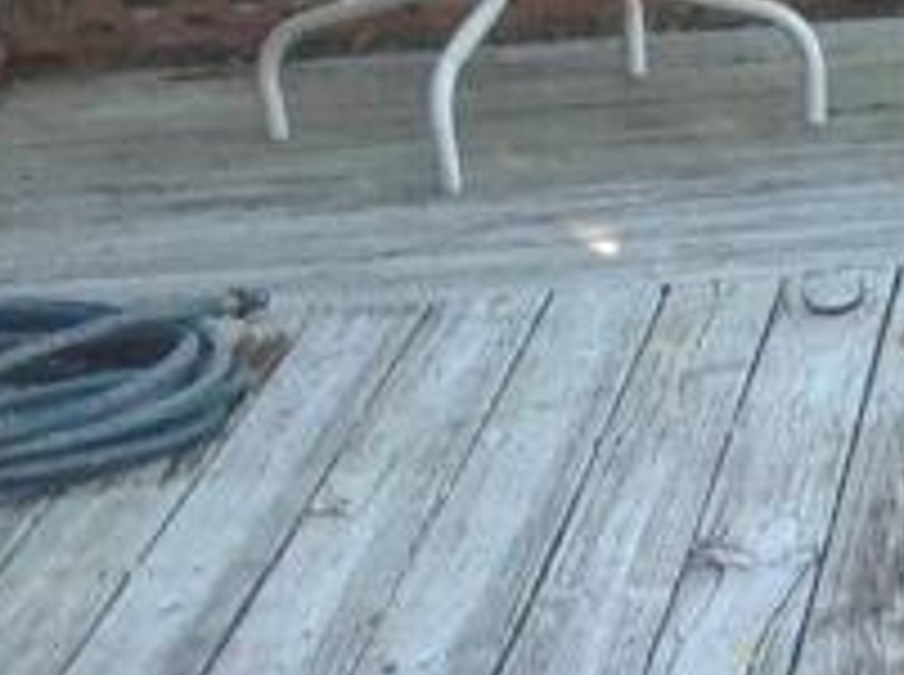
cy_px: 158
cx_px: 2208
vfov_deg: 6.5
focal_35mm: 226
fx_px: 5891
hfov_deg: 8.1
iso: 64
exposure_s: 1/120
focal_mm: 4.28
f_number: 2.4
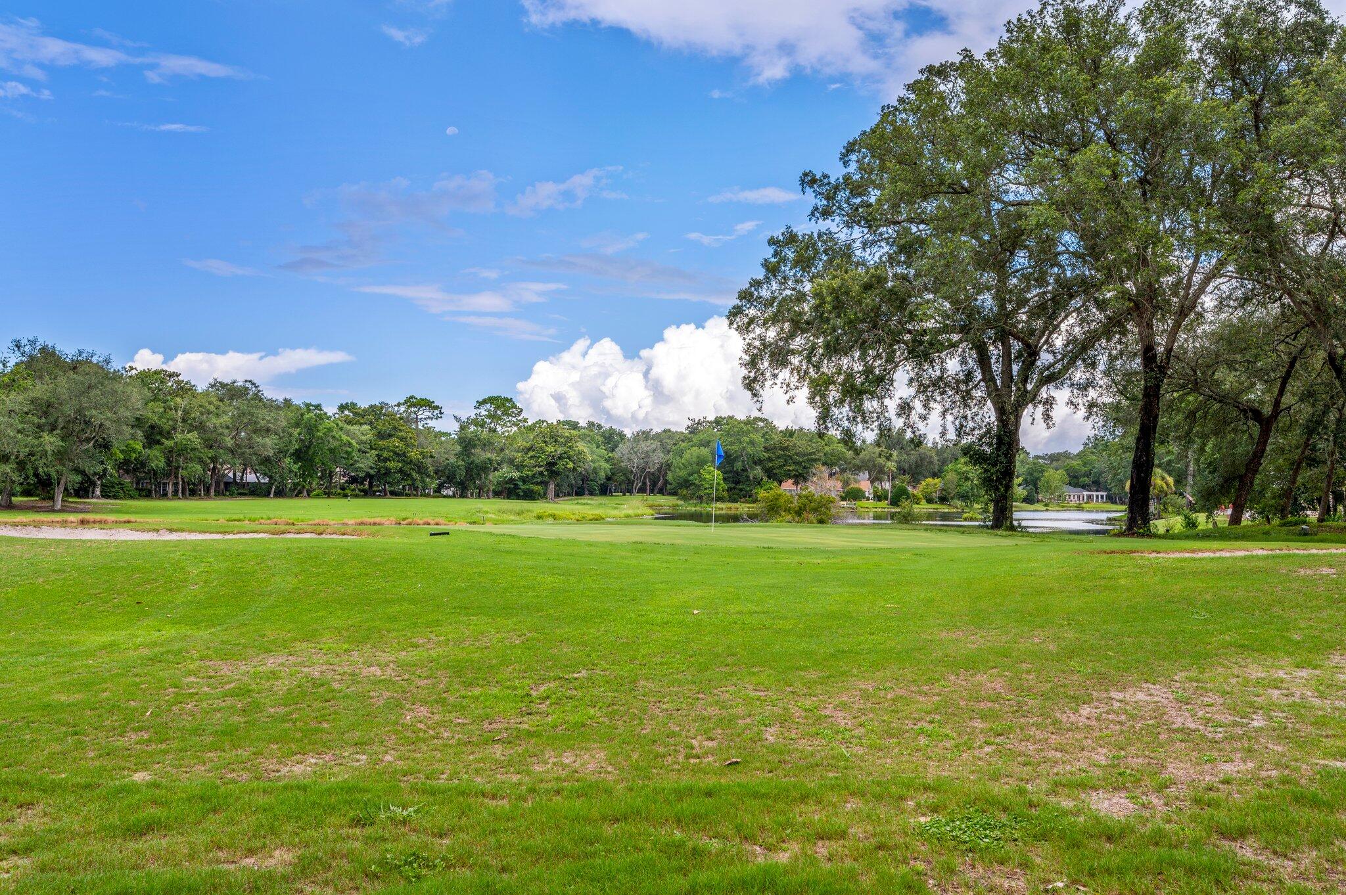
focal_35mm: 30
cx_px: 673
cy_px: 448
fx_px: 1121
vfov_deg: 43.5
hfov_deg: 62.0
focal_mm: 30
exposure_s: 1/250
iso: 100
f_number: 9
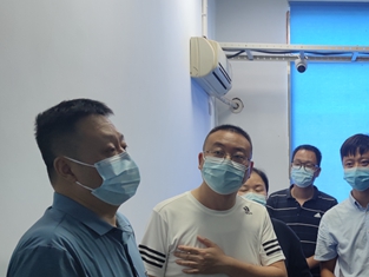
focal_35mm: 49
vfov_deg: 29.0
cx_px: 316
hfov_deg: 37.0
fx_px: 523
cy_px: 224
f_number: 1.69
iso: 131
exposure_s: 1/50
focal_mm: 6.72
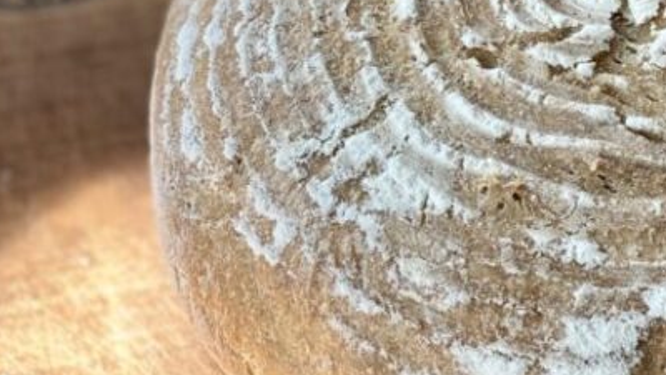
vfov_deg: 8.3
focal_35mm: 145
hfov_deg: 14.6
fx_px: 2561
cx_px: 623
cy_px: 5
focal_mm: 6
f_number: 2
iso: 20
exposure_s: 1/147
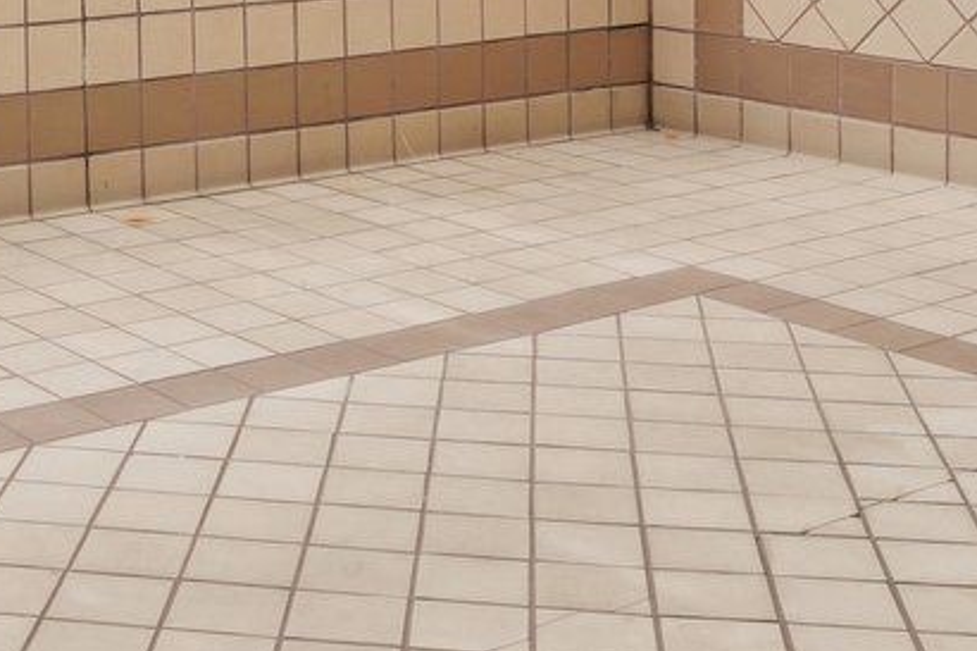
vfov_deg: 15.8
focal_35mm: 80
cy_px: -302
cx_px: 81
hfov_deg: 24.6
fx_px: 2170
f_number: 6.3
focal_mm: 16
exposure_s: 1/200
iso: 100
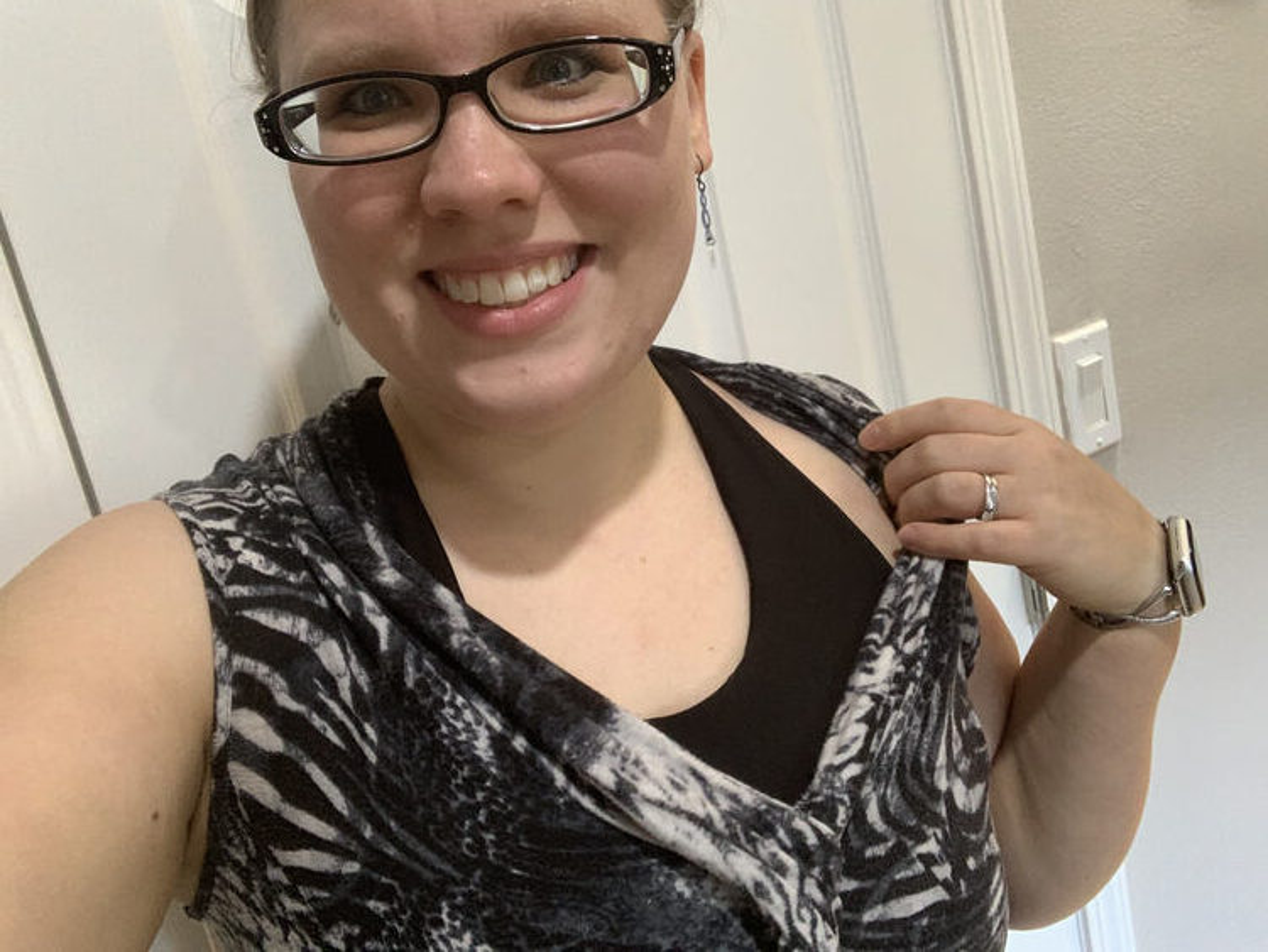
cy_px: 476
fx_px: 1173
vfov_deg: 44.2
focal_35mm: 32
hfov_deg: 56.8
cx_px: 634
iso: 320
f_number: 2.2
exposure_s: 1/36
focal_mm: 2.87
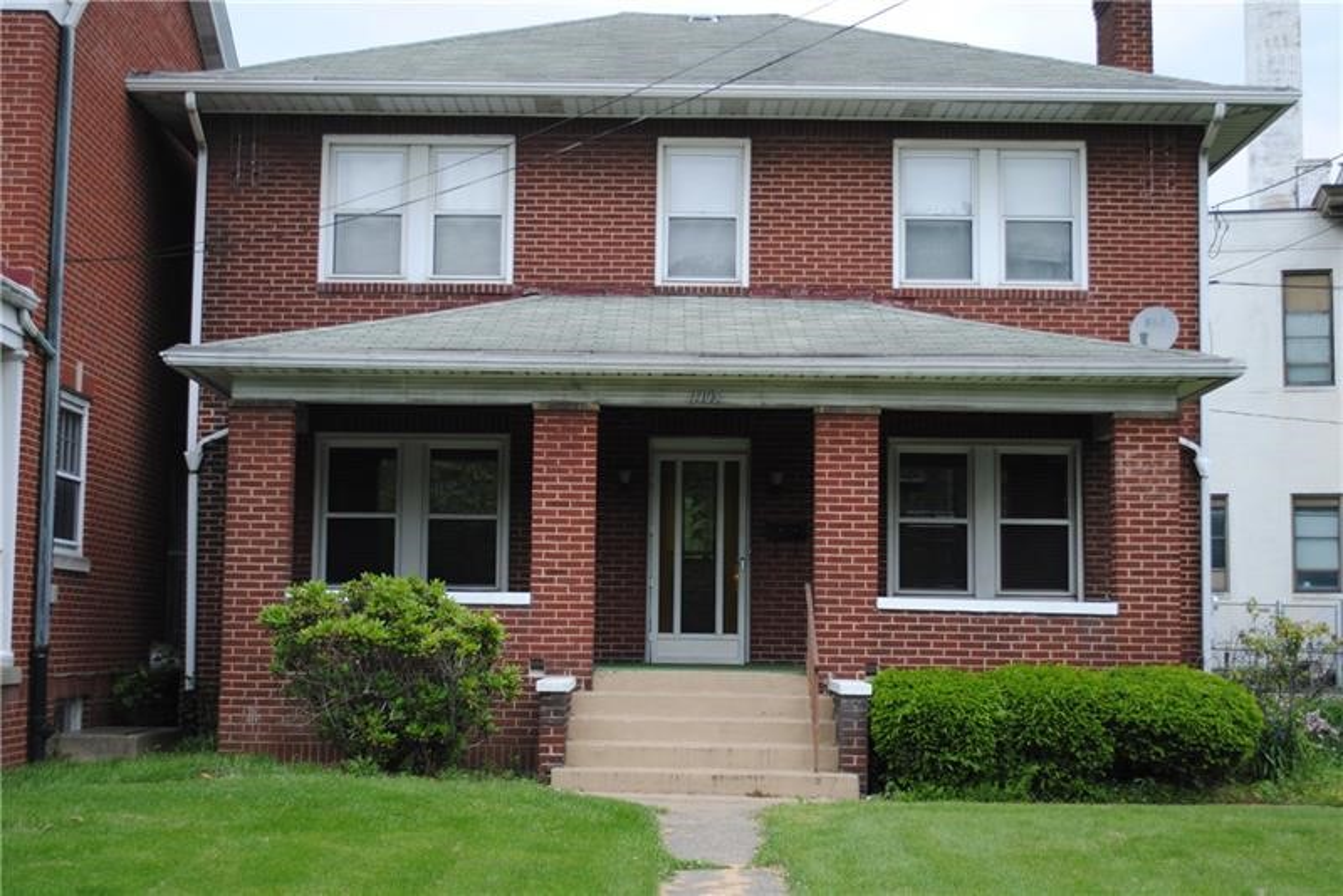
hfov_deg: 38.9
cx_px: 672
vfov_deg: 26.5
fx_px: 1903
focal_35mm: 51
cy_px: 448
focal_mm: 34
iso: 100
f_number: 5
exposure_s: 1/250
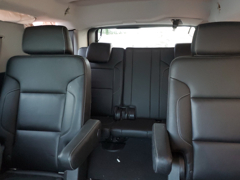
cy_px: 86
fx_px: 194
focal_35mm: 28
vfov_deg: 49.7
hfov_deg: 63.4
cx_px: 128
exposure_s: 1/17
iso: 314
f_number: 1.5
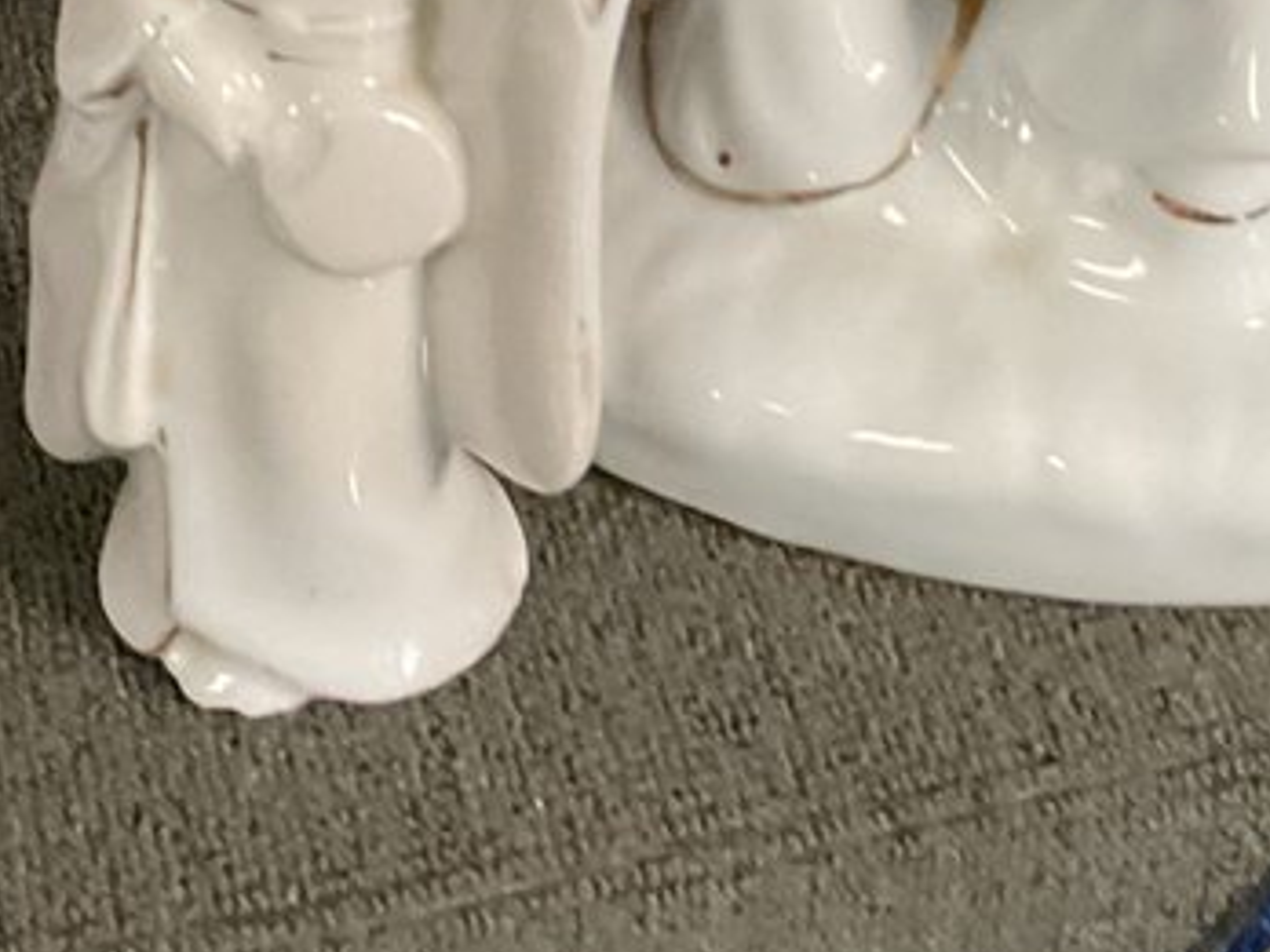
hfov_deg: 15.6
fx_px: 4623
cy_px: -600
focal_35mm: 126
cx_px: 677
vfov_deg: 11.2
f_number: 1.8
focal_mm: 3
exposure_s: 1/60
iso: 250
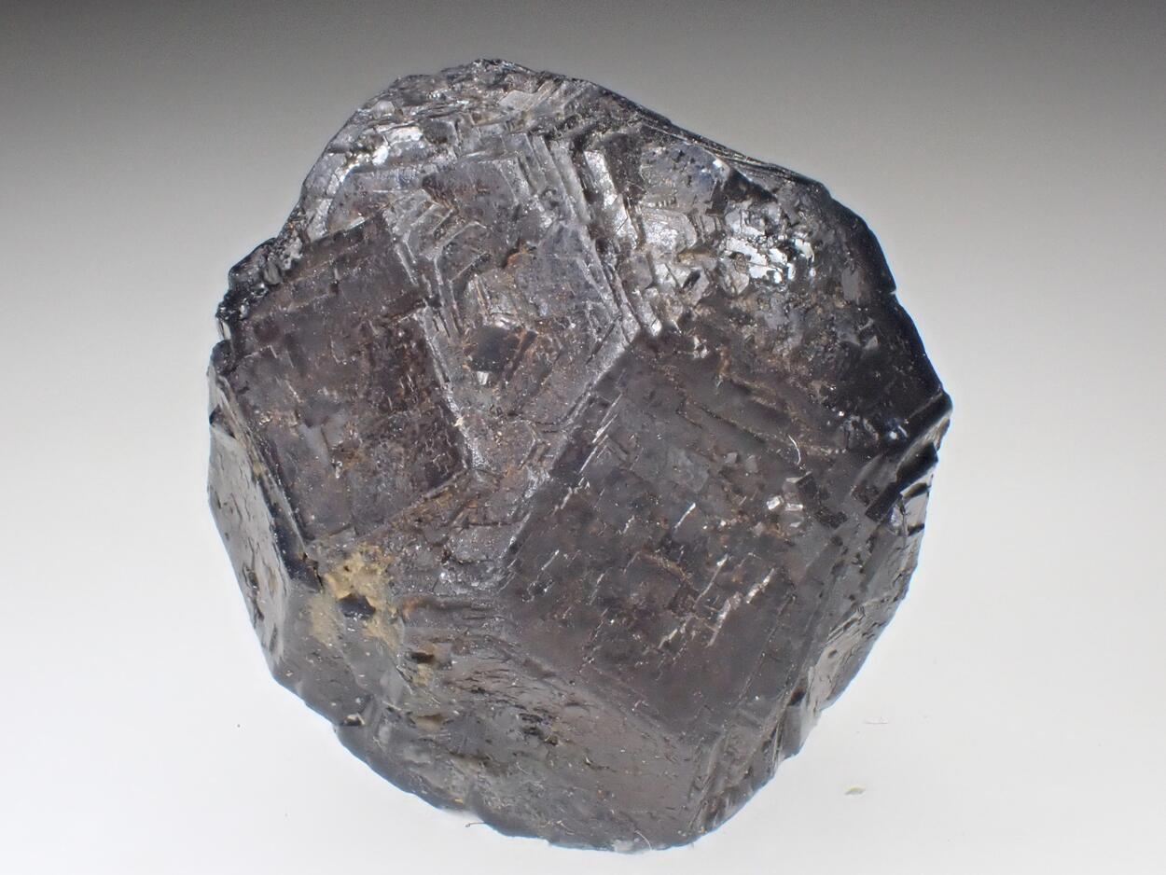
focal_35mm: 100
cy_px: 438
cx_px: 583
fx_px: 3369
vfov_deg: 14.8
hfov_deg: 19.6
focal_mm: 18
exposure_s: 1/400
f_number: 6.3
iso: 500
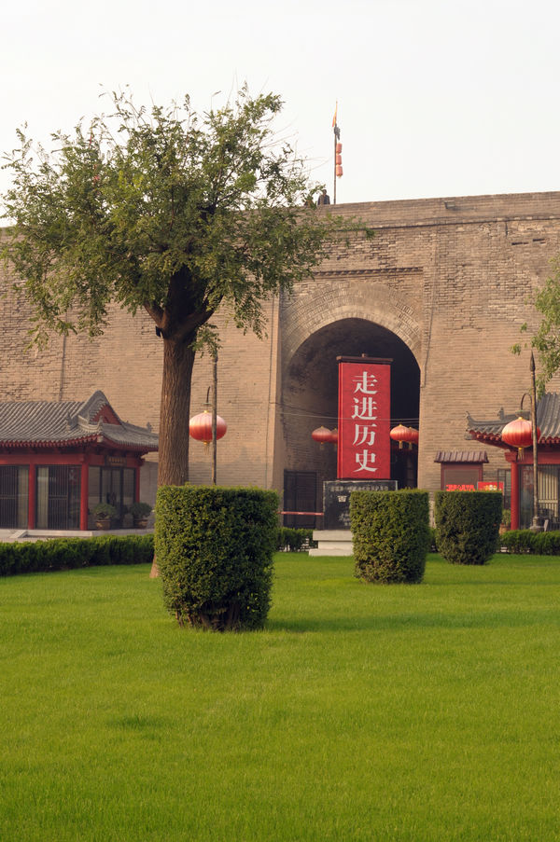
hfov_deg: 25.7
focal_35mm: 52
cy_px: 421
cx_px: 280
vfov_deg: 37.9
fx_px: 1228
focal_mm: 35
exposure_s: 1/80
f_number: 8
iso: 200
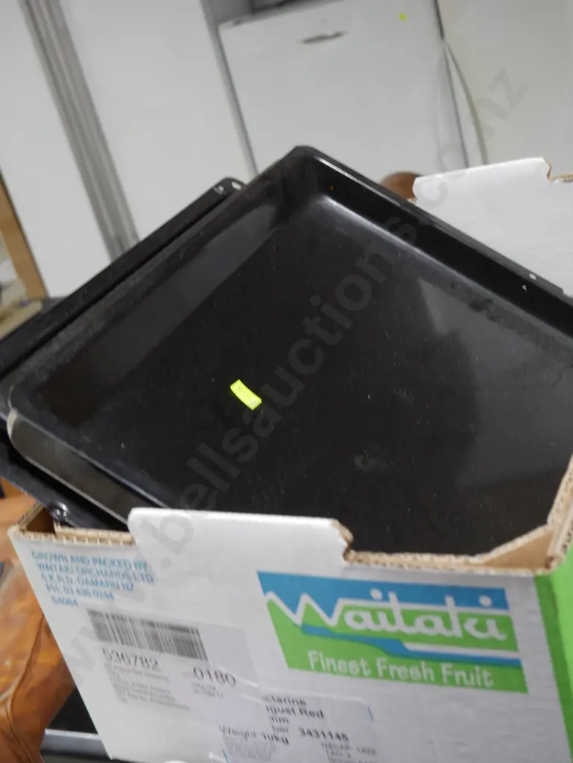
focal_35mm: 44
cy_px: 382
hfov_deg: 32.9
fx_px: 970
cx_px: 286
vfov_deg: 42.9
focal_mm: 22
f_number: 4.7
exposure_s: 1/60
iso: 320
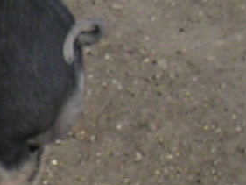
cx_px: -305
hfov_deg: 6.8
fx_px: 1969
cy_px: 91
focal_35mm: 277
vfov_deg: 5.4
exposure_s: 1/250
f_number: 6.7
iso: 50
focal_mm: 6
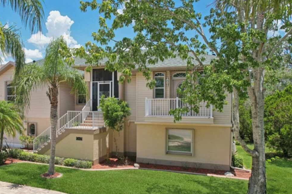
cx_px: 109
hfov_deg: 62.8
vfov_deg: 44.9
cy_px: 104
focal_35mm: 29
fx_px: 235
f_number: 2.8
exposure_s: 1/1500
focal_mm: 8.38
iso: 100
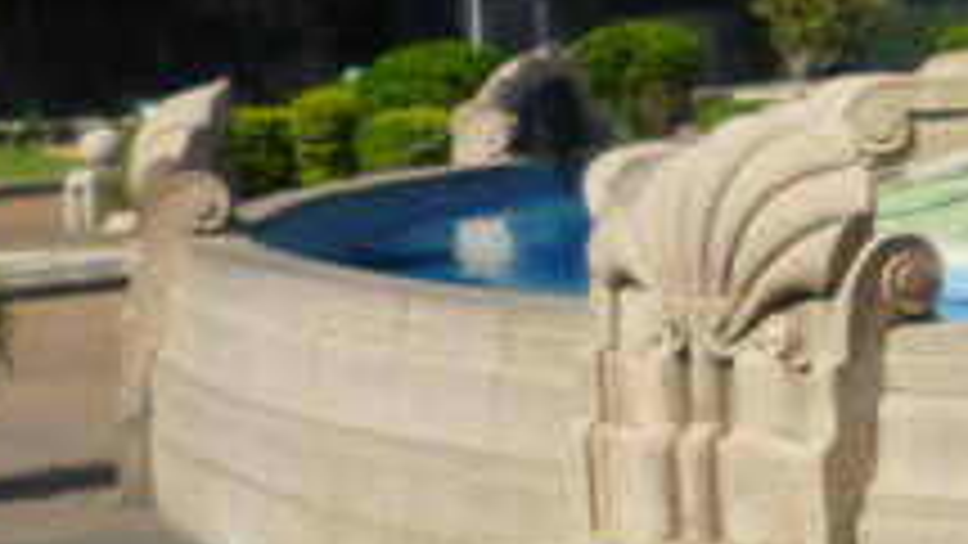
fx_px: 3722
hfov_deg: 12.3
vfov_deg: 8.4
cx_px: 2175
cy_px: 99
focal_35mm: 145
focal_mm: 5
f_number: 9
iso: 100
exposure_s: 1/160
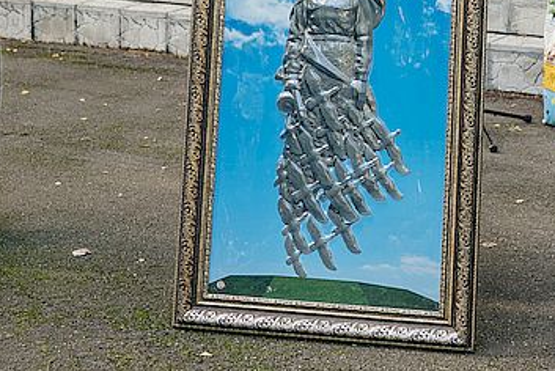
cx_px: 325
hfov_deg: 23.3
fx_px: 1342
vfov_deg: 15.0
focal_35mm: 87
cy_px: -114
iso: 400
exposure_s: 1/640
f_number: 3.2
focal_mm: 30
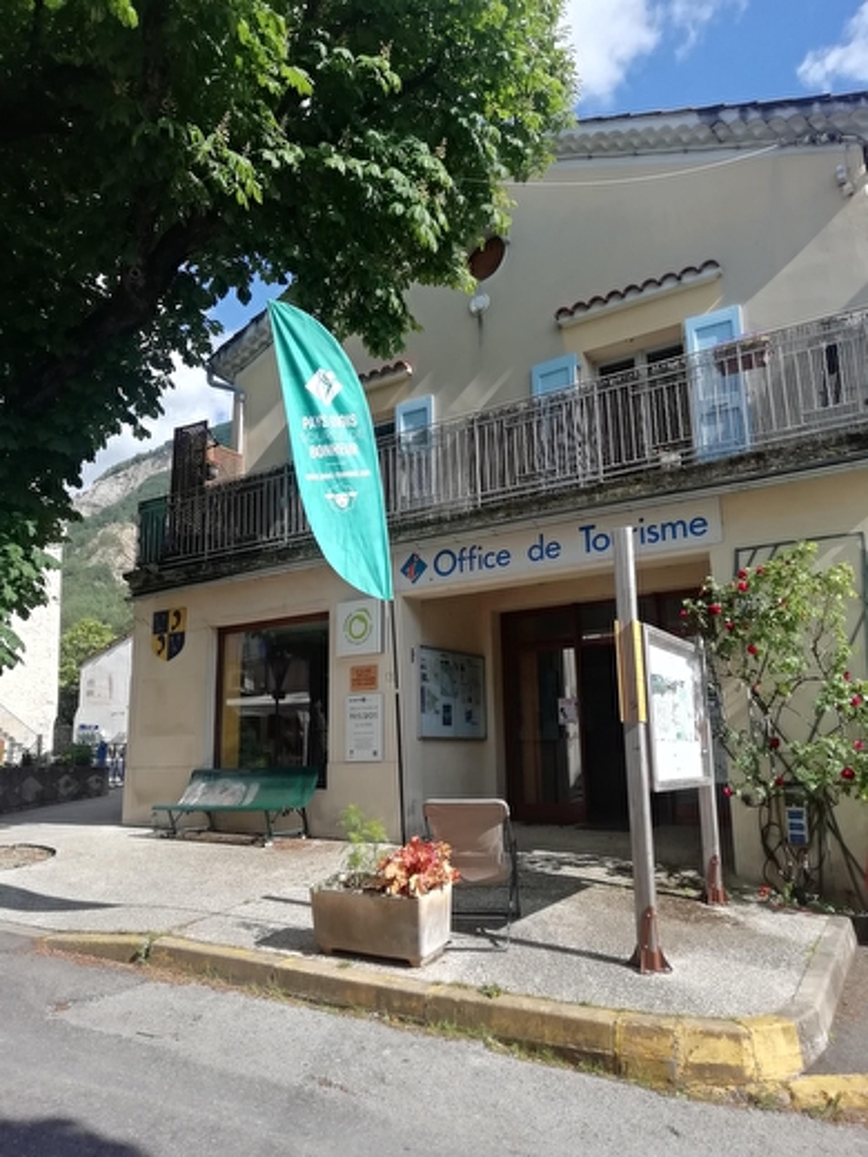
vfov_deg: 67.3
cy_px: 578
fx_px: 869
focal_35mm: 26
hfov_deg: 53.1
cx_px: 434
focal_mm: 3.46
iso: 50
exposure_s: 1/1075
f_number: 2.2
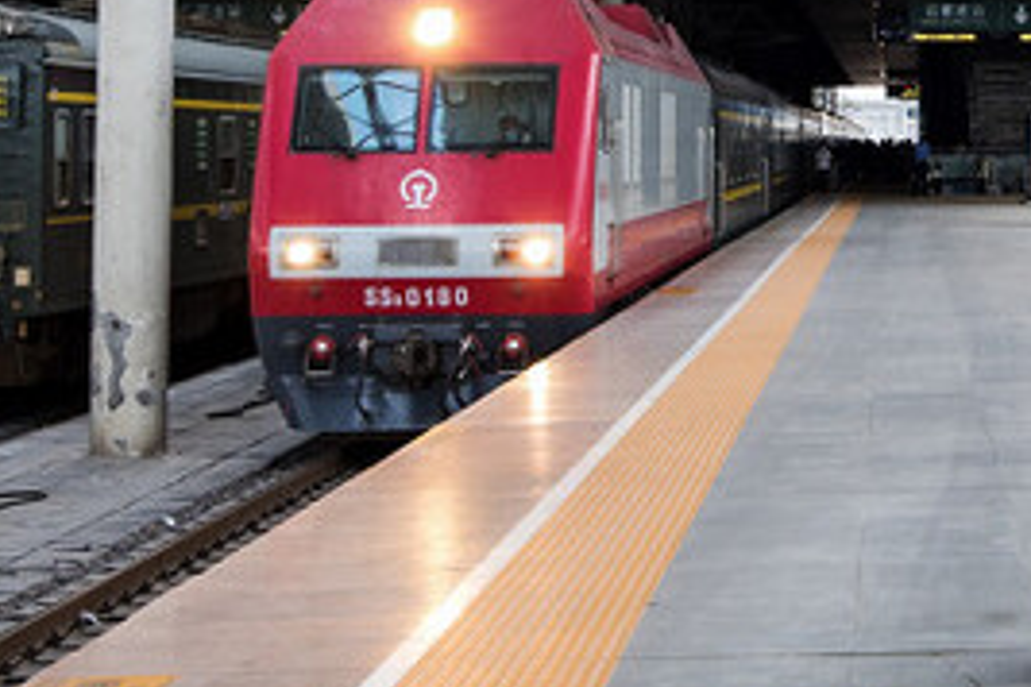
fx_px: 3350
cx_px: 1046
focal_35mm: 117
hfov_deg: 17.1
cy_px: -118
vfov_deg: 11.5
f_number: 4.5
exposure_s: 1/60
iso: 200
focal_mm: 26
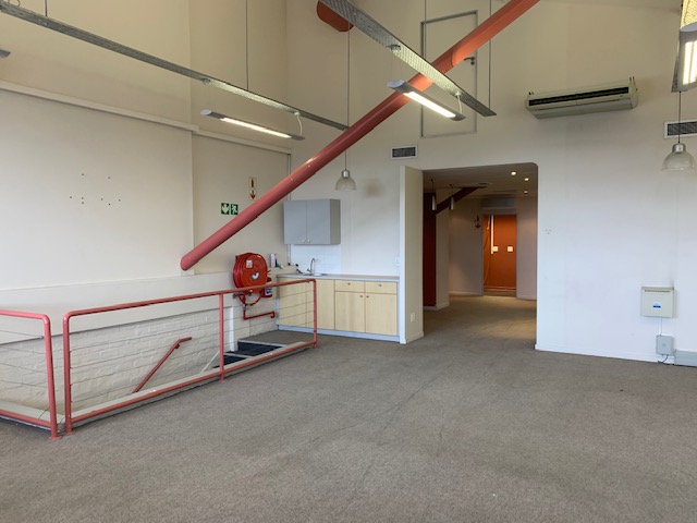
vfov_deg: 53.1
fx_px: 524
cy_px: 262
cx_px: 348
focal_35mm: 26
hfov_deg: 67.3
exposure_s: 1/50
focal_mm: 4.25
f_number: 1.8
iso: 80
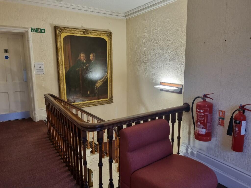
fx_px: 189
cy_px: 94
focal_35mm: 26
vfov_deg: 53.1
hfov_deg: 67.3
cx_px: 126
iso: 320
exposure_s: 1/100
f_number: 1.8
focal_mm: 5.4
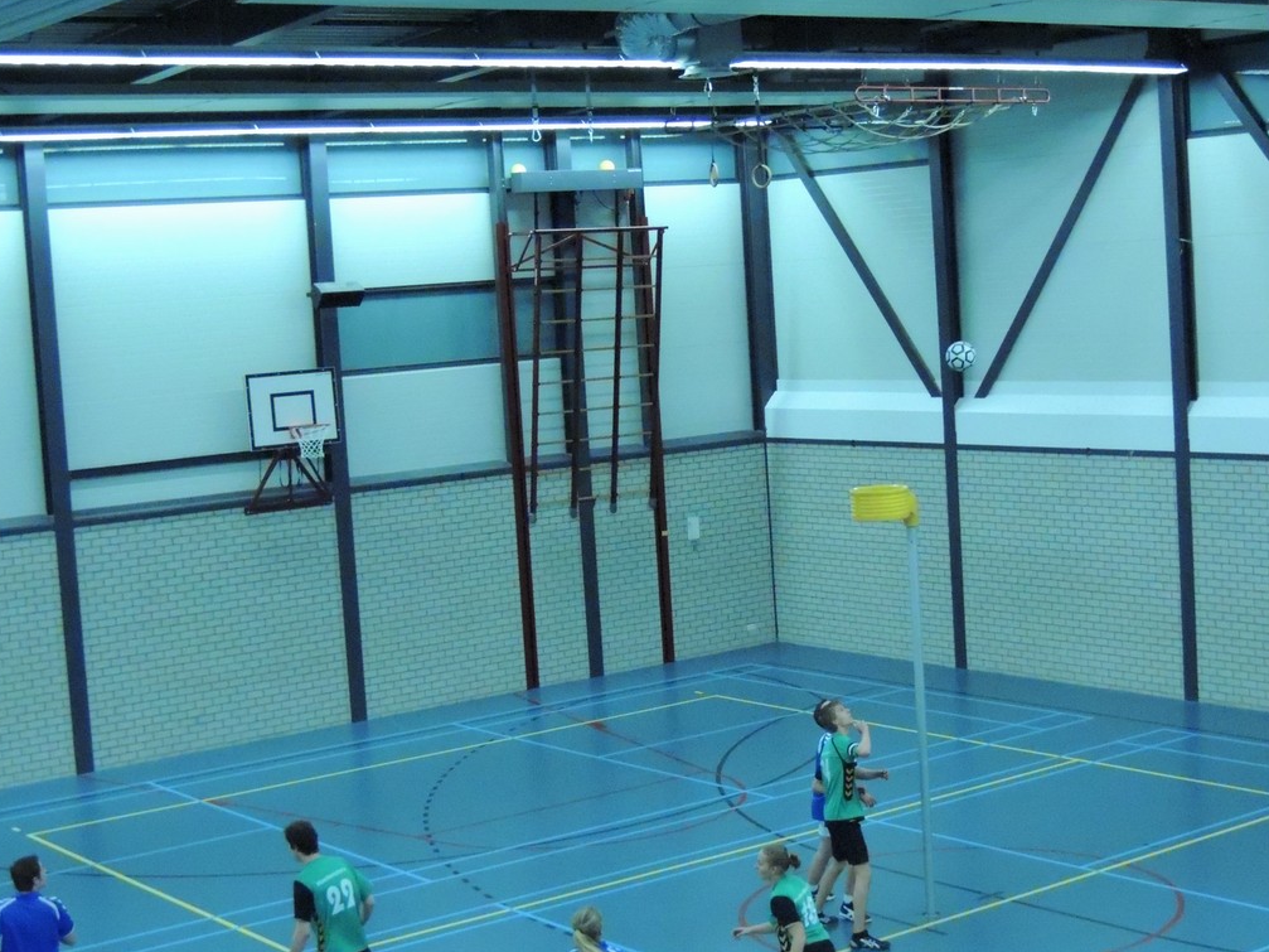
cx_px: 626
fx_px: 2236
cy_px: 469
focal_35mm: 61
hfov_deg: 31.7
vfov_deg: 24.0
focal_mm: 10.7
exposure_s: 1/320
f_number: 3.7
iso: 3200
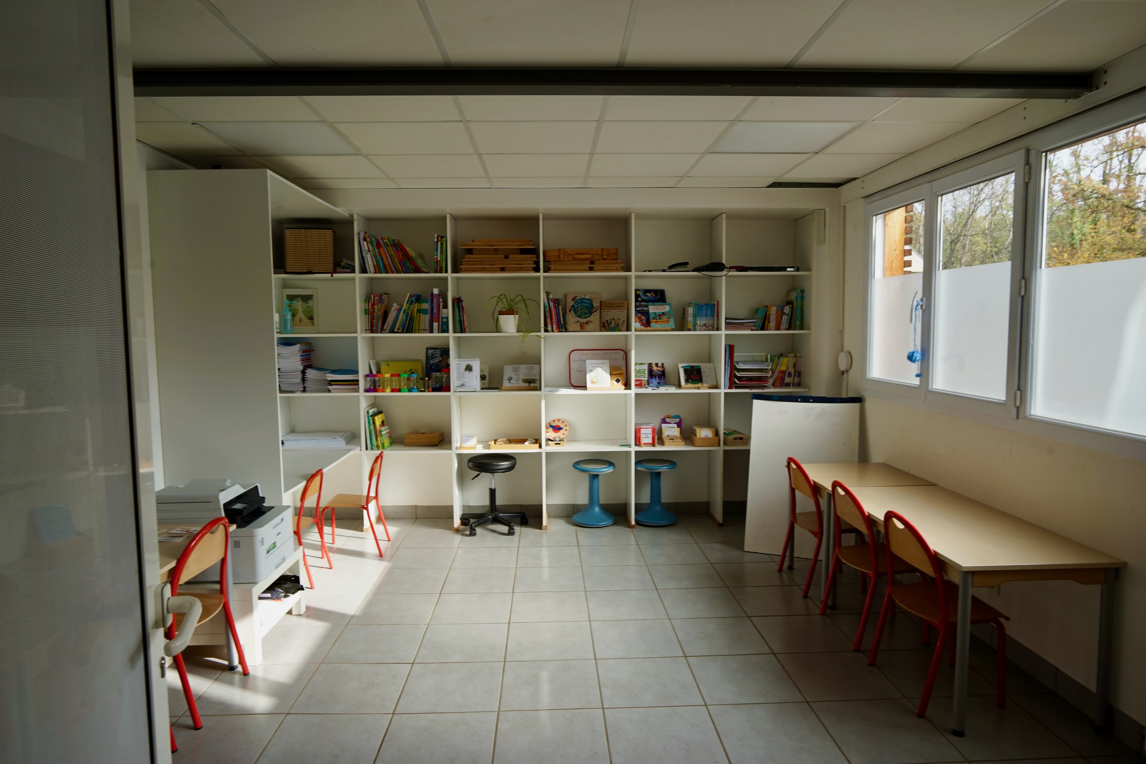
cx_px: 573
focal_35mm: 21
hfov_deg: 81.2
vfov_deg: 59.5
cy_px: 382
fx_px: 668
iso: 100
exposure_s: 1/15
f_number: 11
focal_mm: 21
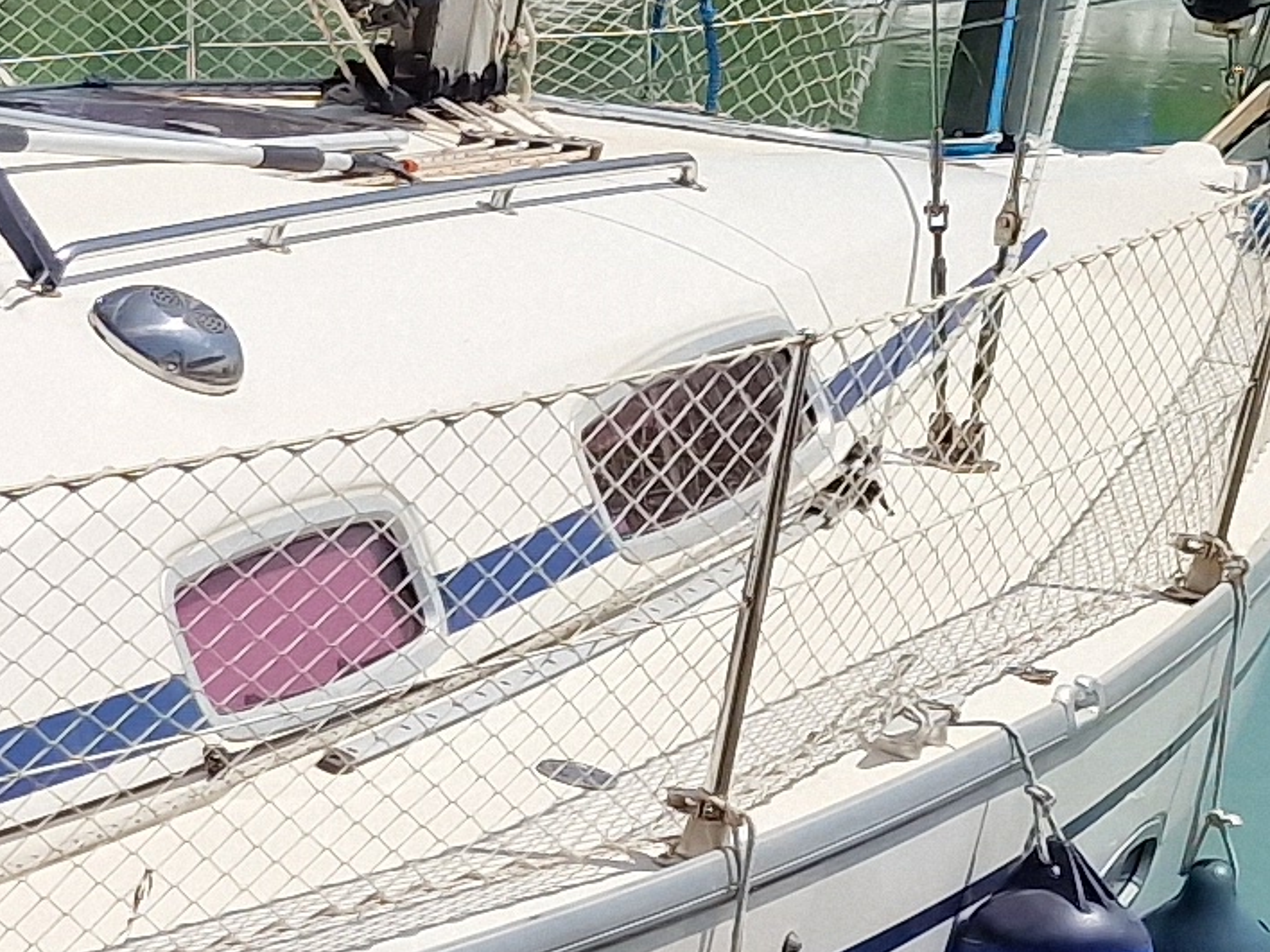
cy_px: 606
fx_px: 4769
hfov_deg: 12.3
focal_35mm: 130
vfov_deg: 11.4
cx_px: -1701
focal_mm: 6.4
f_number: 1.8
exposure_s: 1/2120
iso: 50
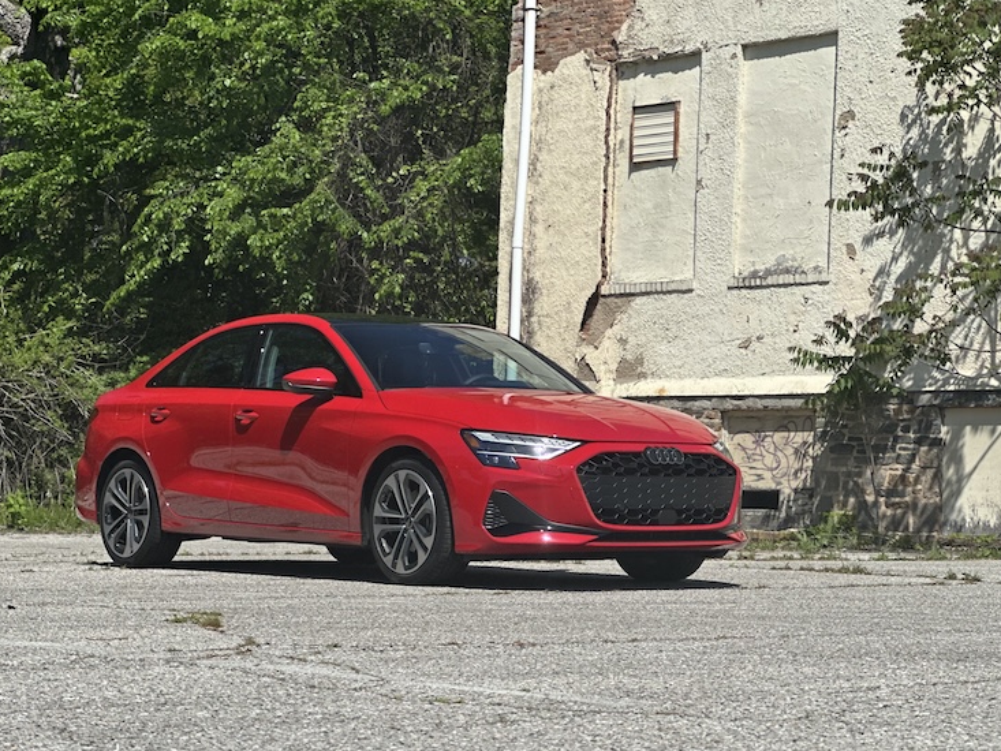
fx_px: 2429
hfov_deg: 23.3
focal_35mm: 84
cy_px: 360
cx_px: 471
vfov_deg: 17.6
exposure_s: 1/357
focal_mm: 9
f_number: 2.8
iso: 32
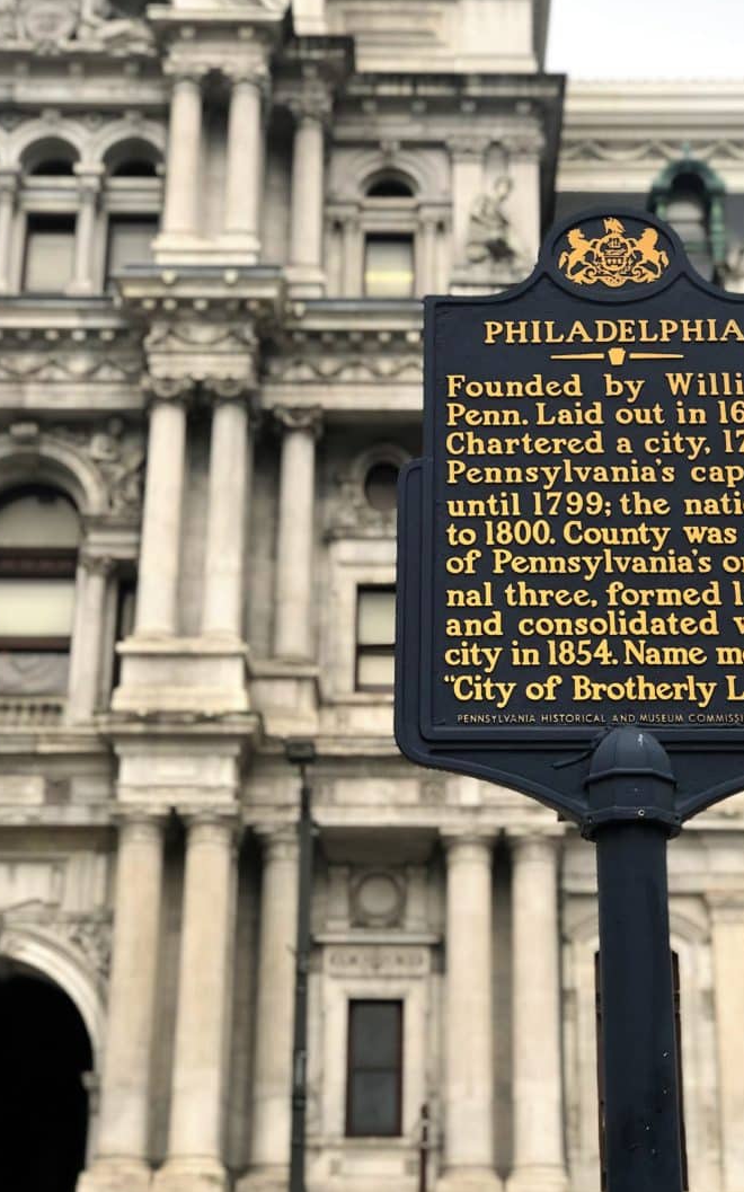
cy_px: 596
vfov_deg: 33.5
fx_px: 1980
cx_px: 436
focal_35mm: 61
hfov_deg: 21.3
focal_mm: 6.6
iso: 25
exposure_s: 1/30
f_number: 2.8
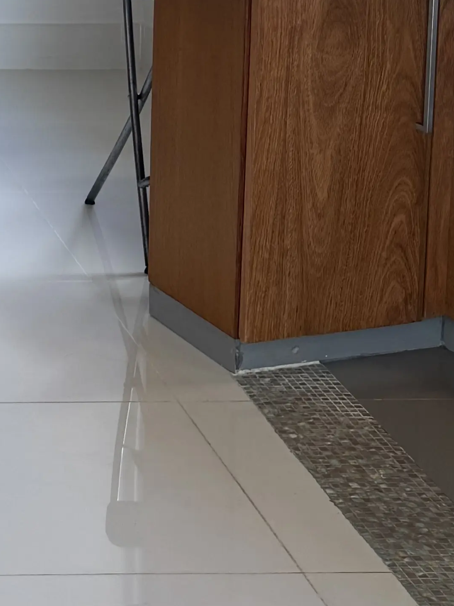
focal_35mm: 96
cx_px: -437
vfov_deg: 19.0
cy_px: -169
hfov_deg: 13.4
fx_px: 1679
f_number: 1.78
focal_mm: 6.76
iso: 100
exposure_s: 1/125
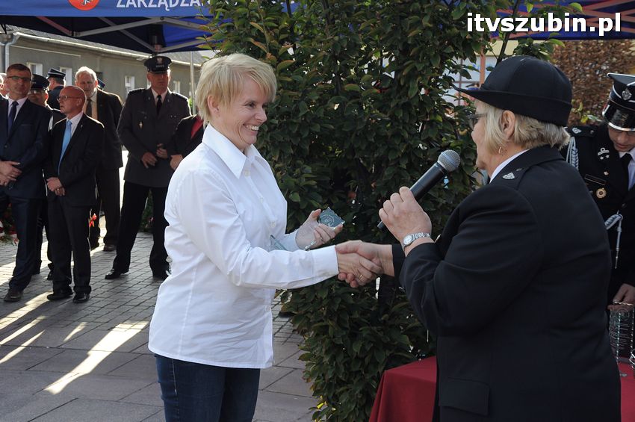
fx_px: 1004
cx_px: 318
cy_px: 211
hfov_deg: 35.1
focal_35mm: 57
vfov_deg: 23.7
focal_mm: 38
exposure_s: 1/250
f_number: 8
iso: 400
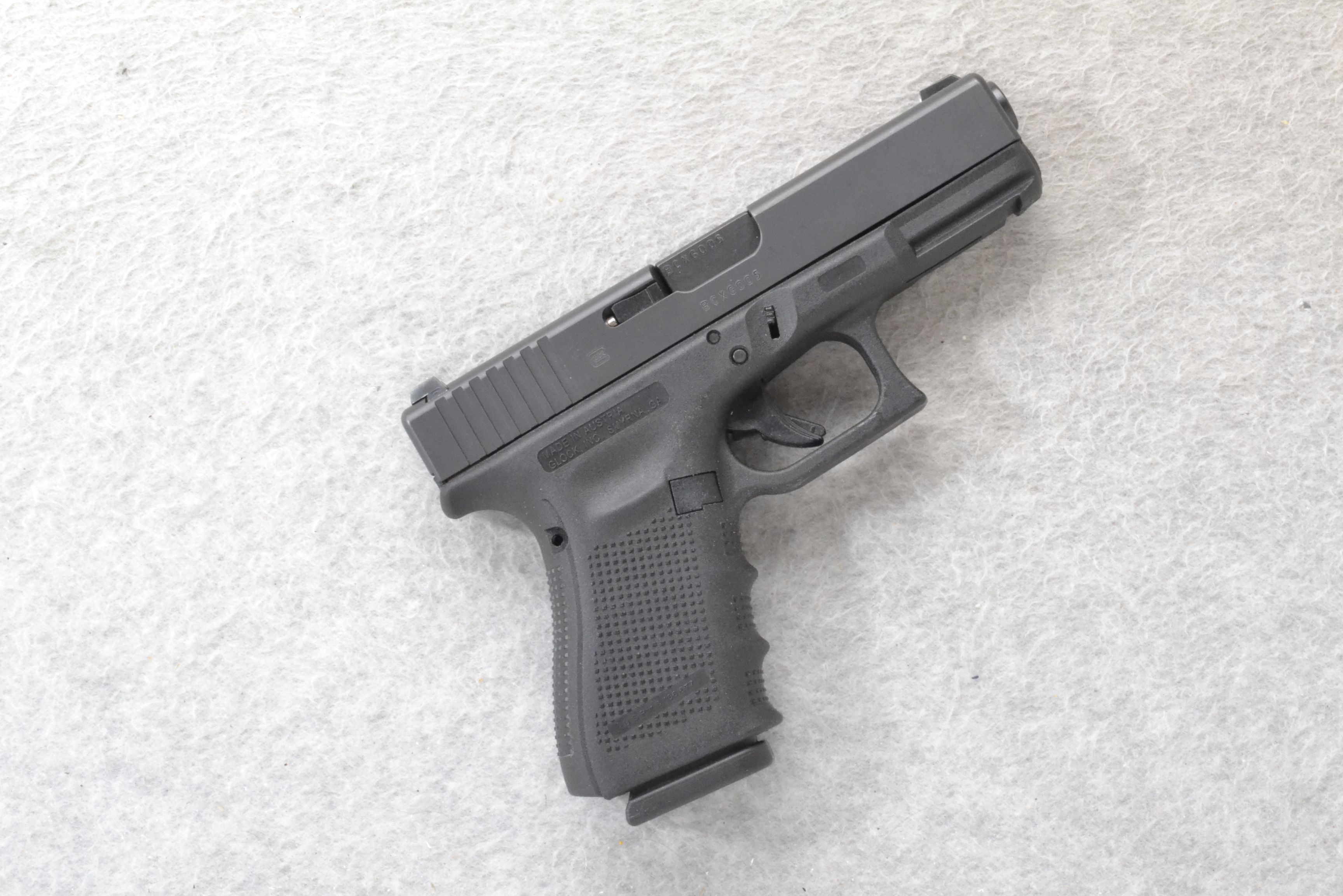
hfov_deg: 33.4
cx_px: 672
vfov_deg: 22.6
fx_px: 2238
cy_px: 448
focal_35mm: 60
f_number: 20
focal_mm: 40
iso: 3200
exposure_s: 1/60
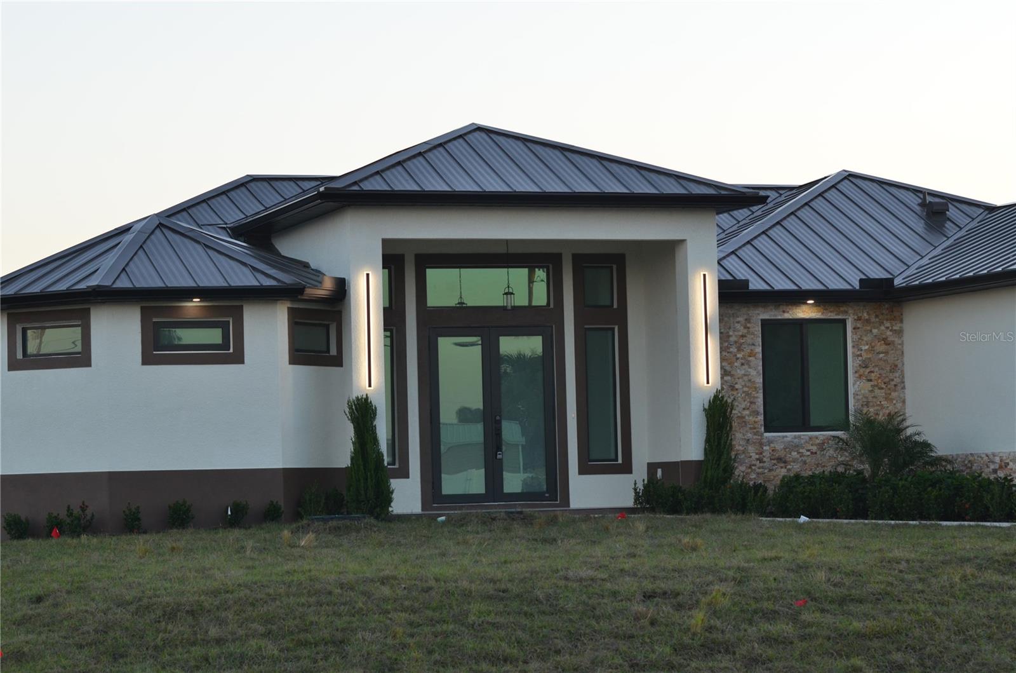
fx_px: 2957
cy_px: 336
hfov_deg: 19.5
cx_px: 508
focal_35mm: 105
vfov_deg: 13.0
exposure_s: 1/250
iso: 400
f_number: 4
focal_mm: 70
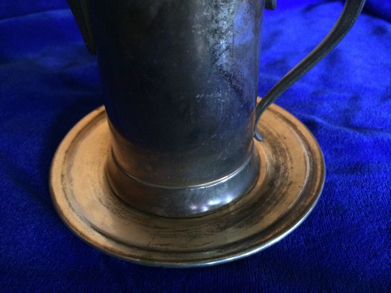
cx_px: 196
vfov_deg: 46.8
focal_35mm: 30
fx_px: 339
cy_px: 146
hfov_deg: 60.0
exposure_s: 1/15
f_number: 2.2
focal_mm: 4.12
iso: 500
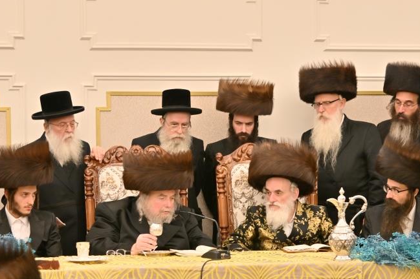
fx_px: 1049
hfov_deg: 22.6
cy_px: 184
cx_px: 160
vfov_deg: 15.1
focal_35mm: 90
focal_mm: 38
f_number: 4
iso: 320
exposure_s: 1/160
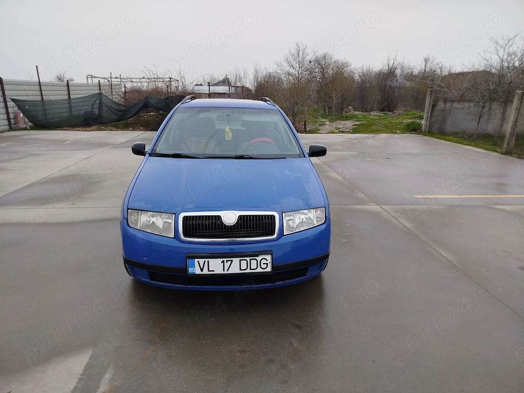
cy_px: 196
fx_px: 363
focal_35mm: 24
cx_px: 262
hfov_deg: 71.6
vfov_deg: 56.8
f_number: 1.7
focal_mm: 5.31
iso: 50
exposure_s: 1/50
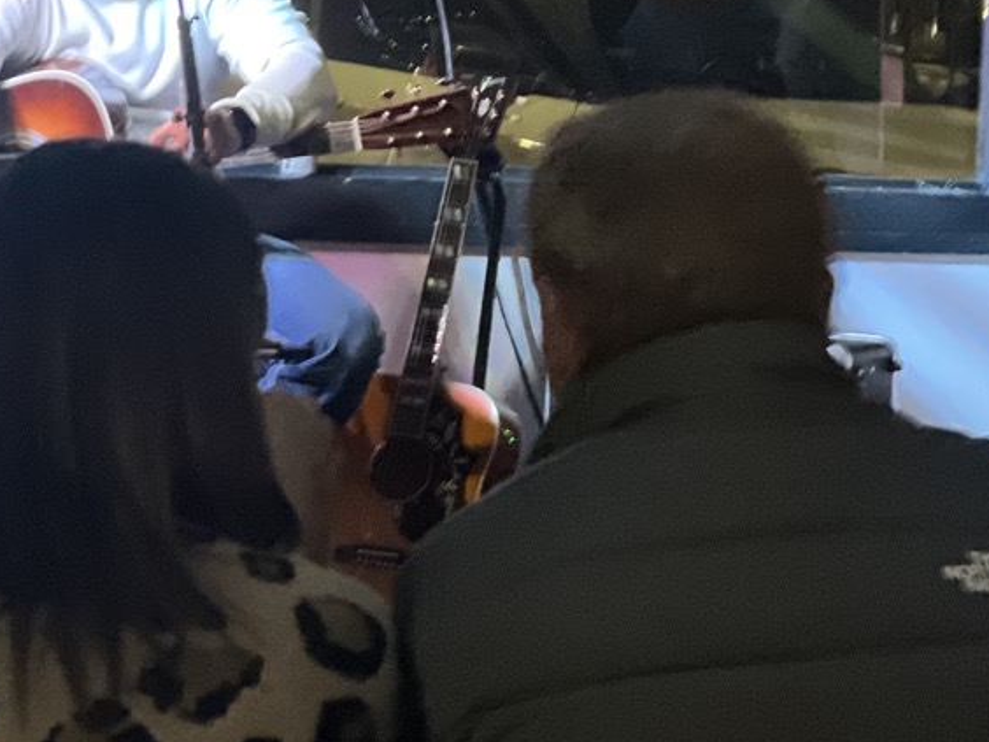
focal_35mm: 191
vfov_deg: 7.8
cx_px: -30
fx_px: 5457
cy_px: 123
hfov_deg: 10.3
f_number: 2.8
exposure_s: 1/15
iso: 400
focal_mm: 9
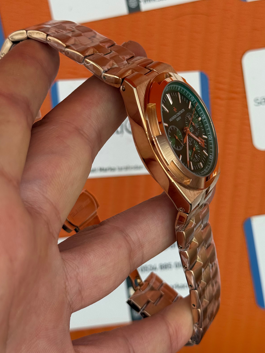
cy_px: 155
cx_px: 154
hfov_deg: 24.0
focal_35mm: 61
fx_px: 623
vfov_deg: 31.6
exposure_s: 1/657
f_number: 1.78
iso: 64
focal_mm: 6.76
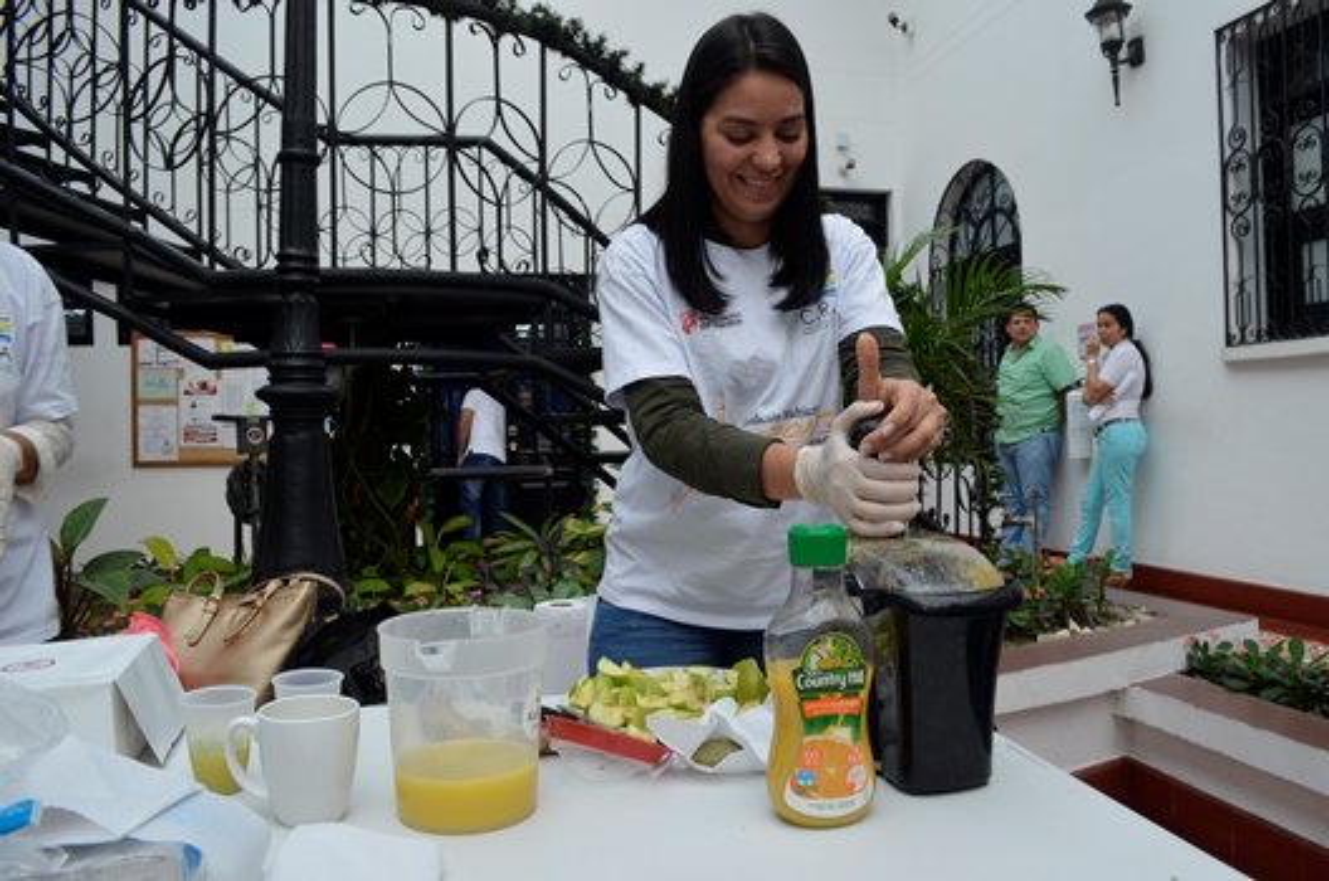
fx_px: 995
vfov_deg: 47.8
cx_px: 664
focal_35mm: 27
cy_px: 440
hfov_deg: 67.5
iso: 220
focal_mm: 18
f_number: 8
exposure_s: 1/60
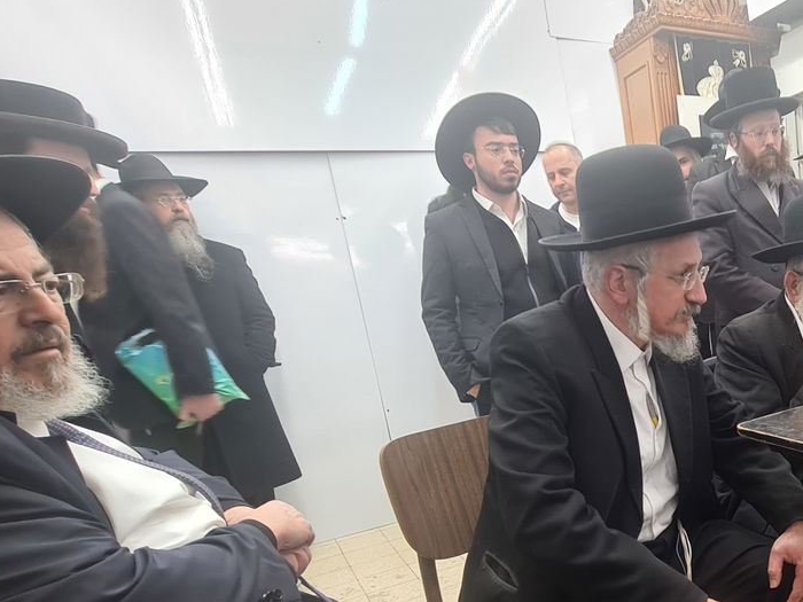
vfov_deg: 50.8
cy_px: 452
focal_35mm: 26
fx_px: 603
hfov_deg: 58.1
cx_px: 716
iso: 64
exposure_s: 1/50
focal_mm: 2.22
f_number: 2.2
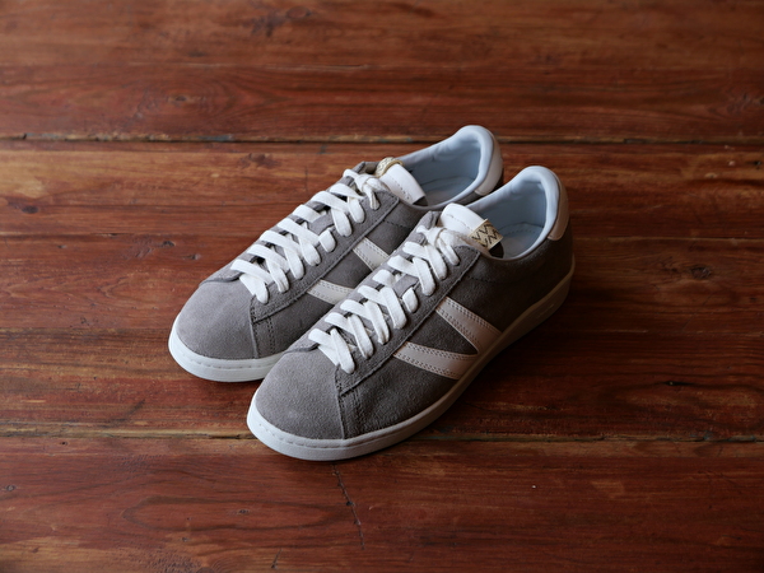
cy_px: 286
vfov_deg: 19.6
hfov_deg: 26.0
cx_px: 382
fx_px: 1655
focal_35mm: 75
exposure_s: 1/160
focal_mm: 34
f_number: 2.8
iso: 200
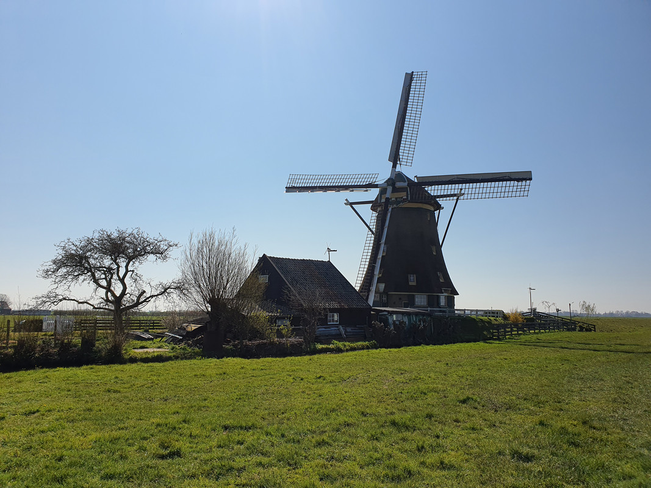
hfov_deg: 67.3
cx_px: 326
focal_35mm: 26
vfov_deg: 53.1
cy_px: 244
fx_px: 489
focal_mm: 4.3
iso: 50
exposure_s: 1/4720
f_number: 2.4
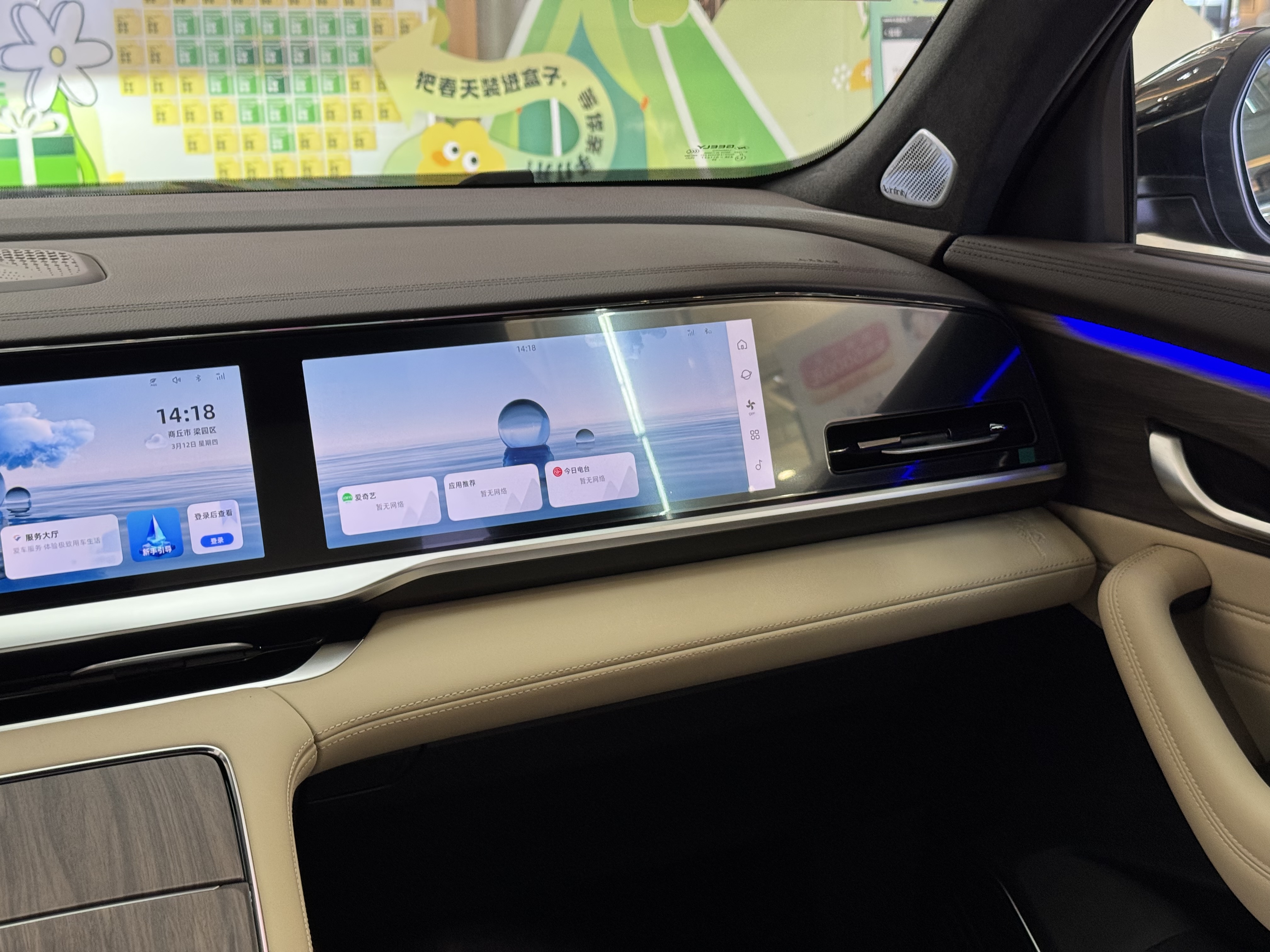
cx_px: 635
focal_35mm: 48
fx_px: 1761
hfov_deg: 39.7
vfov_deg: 30.3
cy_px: 476
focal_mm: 6.76
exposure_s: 1/48
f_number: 1.78
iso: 200
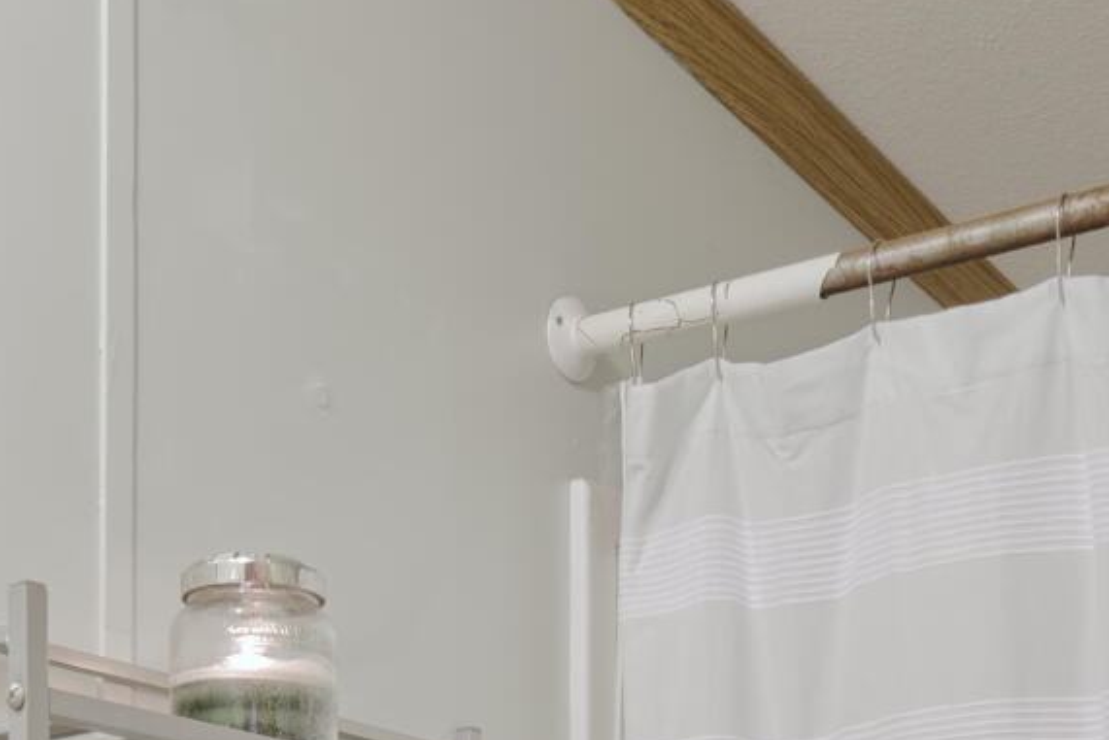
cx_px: 542
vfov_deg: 14.5
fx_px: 2588
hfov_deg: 24.2
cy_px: 1276
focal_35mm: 84
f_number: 7.1
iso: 250
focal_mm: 16
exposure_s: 1/1.67
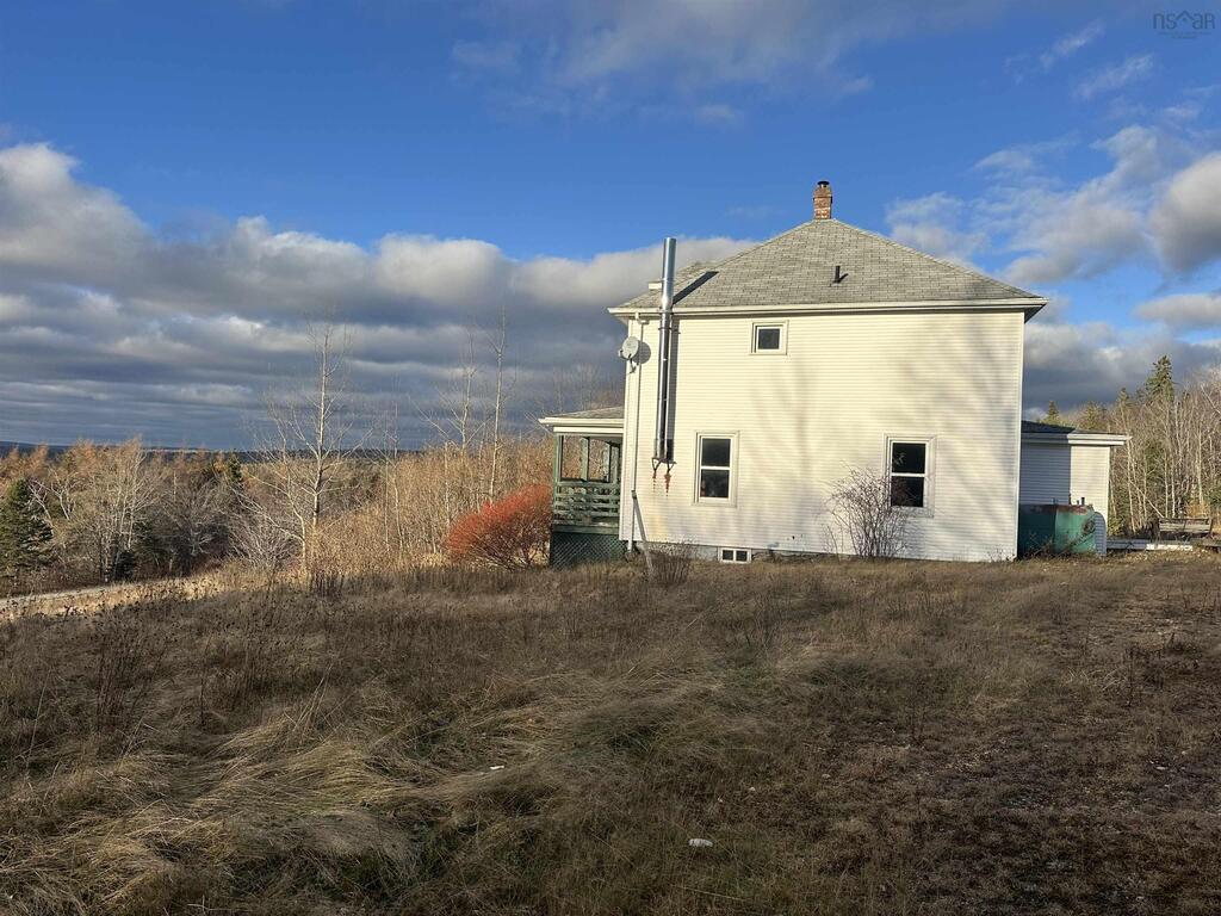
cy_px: 458
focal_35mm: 24
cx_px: 610
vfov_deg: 56.8
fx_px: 847
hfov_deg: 71.6
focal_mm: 6.86
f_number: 1.78
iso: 80
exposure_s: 1/4762
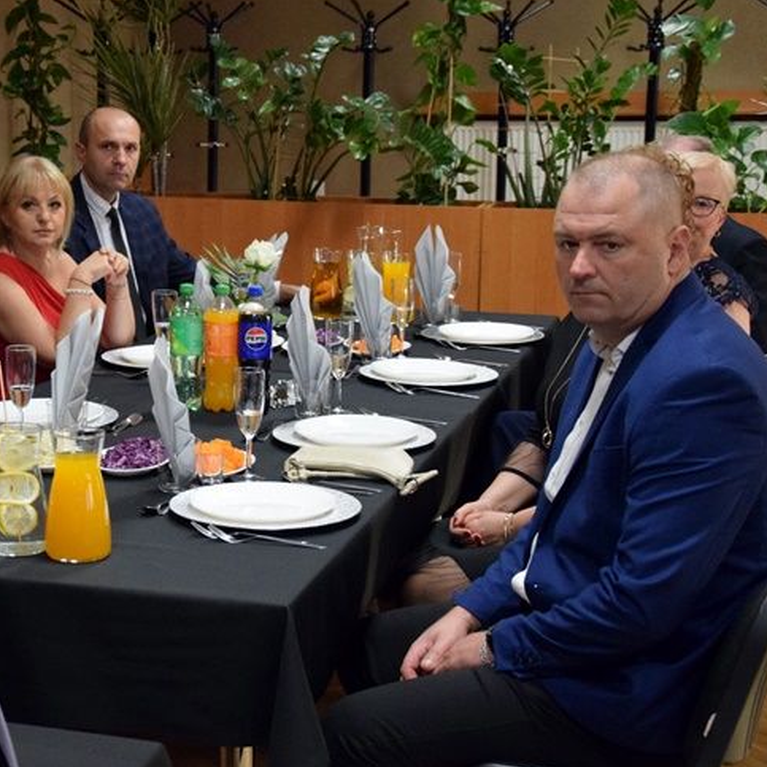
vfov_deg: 22.7
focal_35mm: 76
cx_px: 140
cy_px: 333
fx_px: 1905
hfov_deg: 22.4
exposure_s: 1/100
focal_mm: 32
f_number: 4.2
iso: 2800
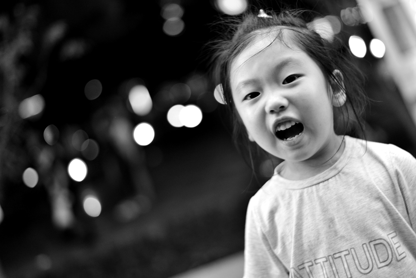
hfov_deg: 39.6
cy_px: 139
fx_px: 578
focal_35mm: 50
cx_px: 208
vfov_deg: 27.0
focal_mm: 50
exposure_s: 1/100
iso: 1250
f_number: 1.8
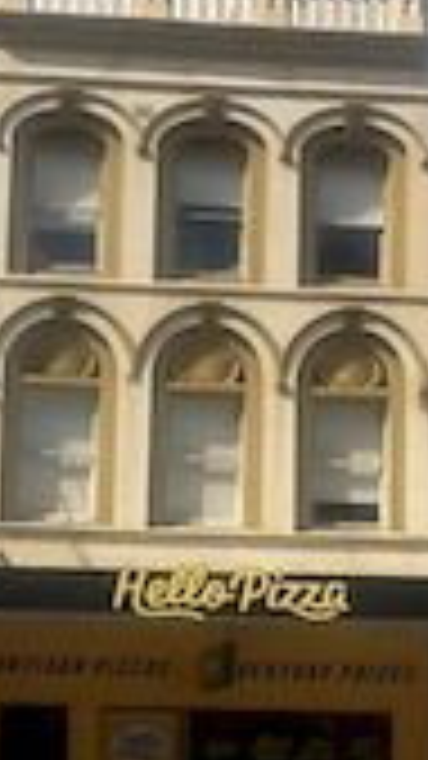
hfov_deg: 12.2
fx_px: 1998
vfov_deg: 21.5
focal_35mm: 99
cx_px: 180
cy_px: 463
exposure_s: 1/1486
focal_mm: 2.03
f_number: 2.4
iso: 40
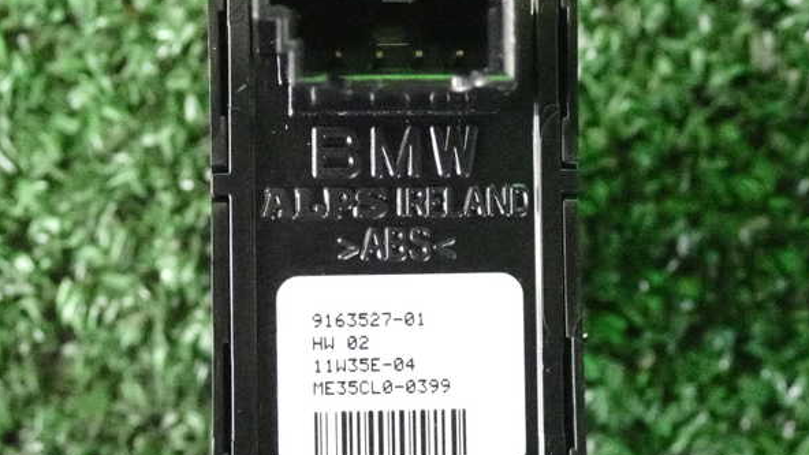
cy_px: 246
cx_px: 407
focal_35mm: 85
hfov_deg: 25.0
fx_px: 1823
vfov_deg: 14.2
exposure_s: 1/125
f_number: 4.1
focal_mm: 13.65
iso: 8000
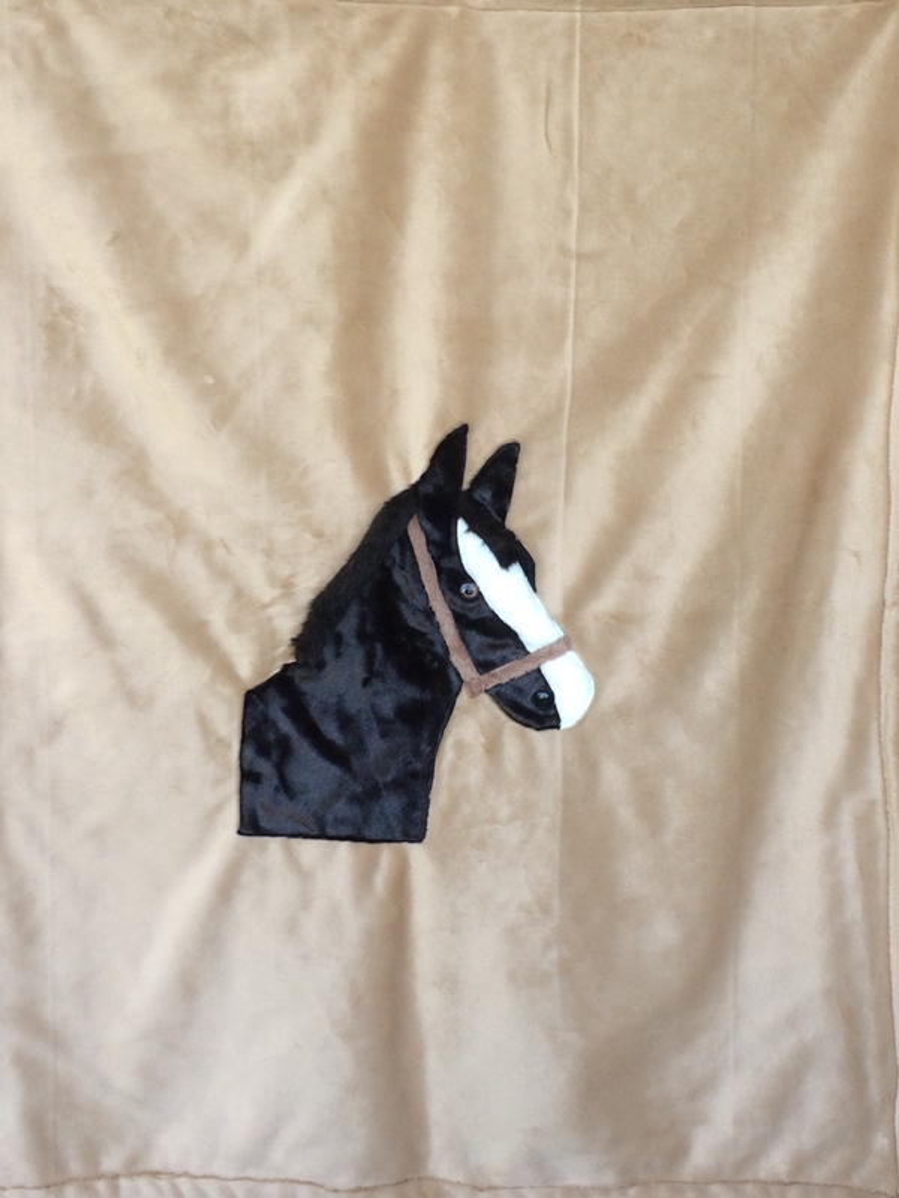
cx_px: 450
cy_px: 599
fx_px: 1004
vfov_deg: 61.7
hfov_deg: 48.2
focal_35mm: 29
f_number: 2.2
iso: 50
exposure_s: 1/120
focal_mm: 4.15
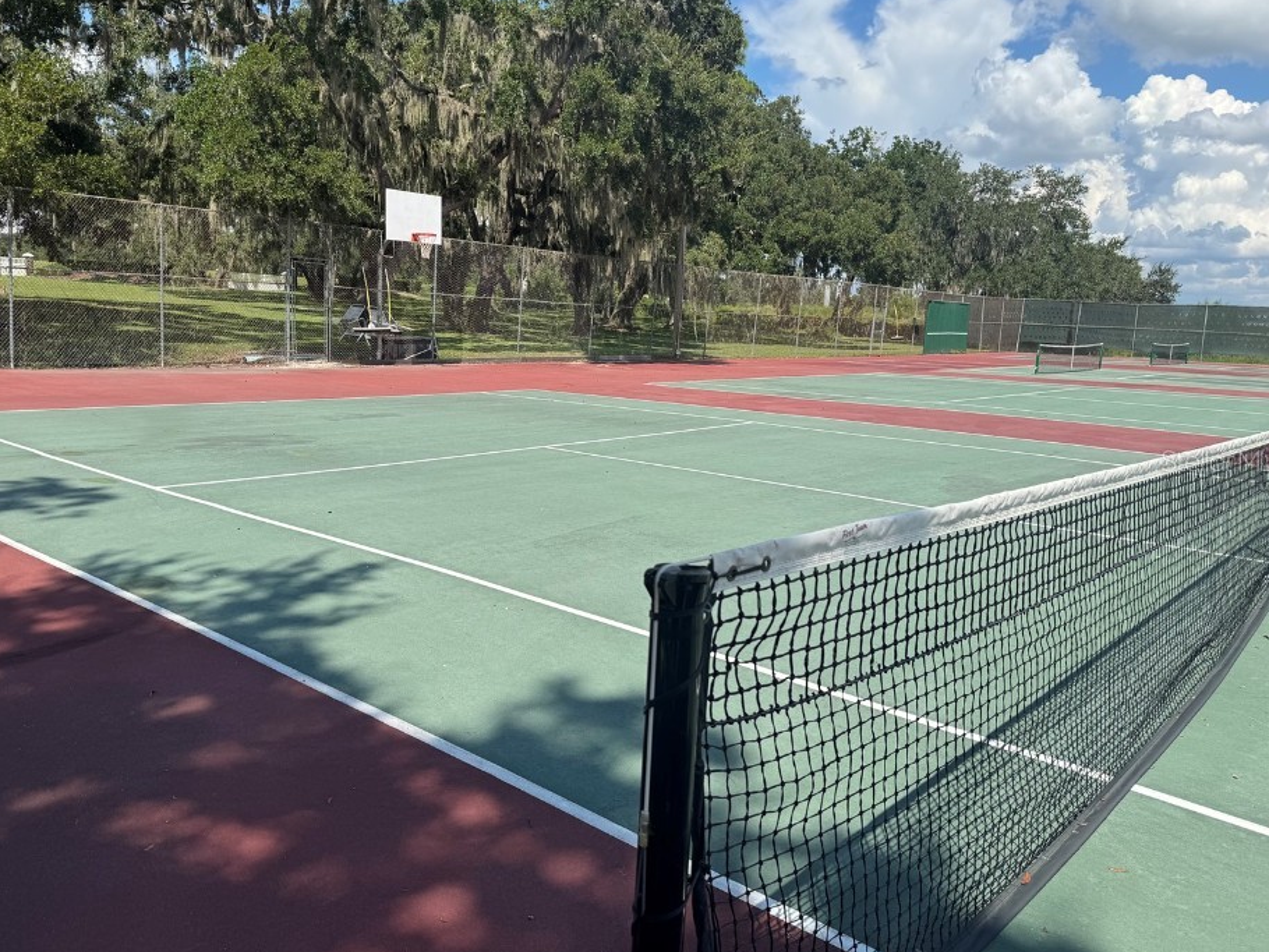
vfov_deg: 51.4
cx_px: 579
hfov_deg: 65.2
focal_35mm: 27
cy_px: 460
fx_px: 990
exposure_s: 1/3597
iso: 80
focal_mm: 6.76
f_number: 1.78
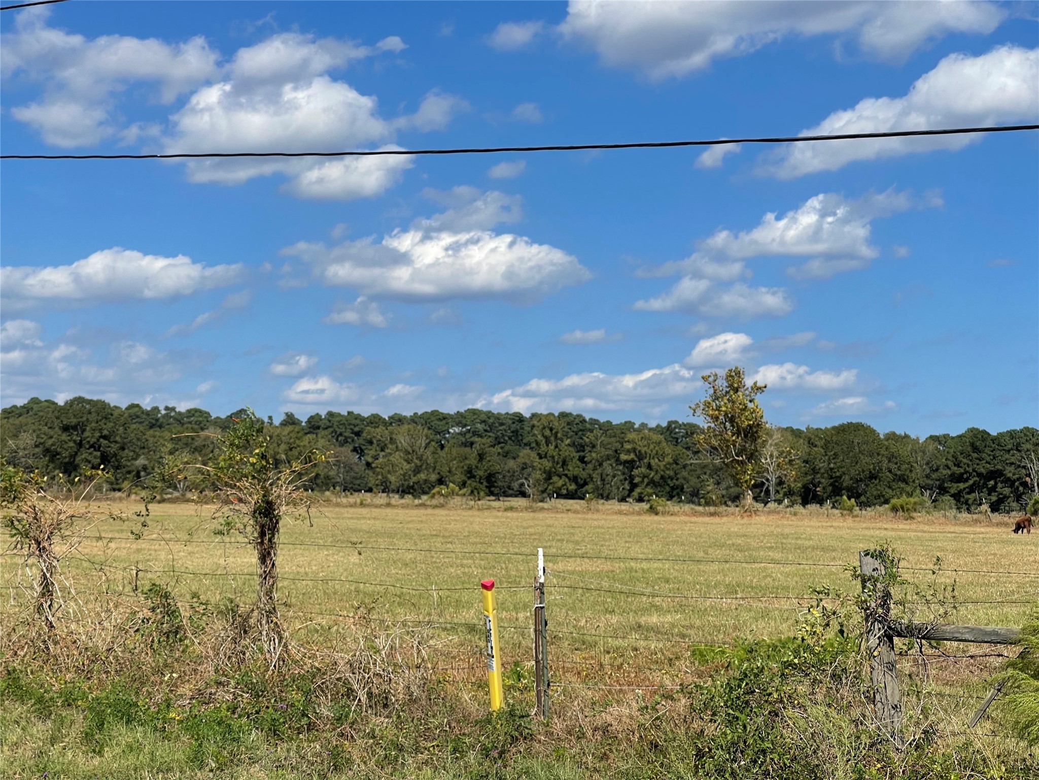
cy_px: 390
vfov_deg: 22.9
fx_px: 1921
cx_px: 520
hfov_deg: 30.3
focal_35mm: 64
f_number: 2.2
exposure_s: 1/1876
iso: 20
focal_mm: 7.5
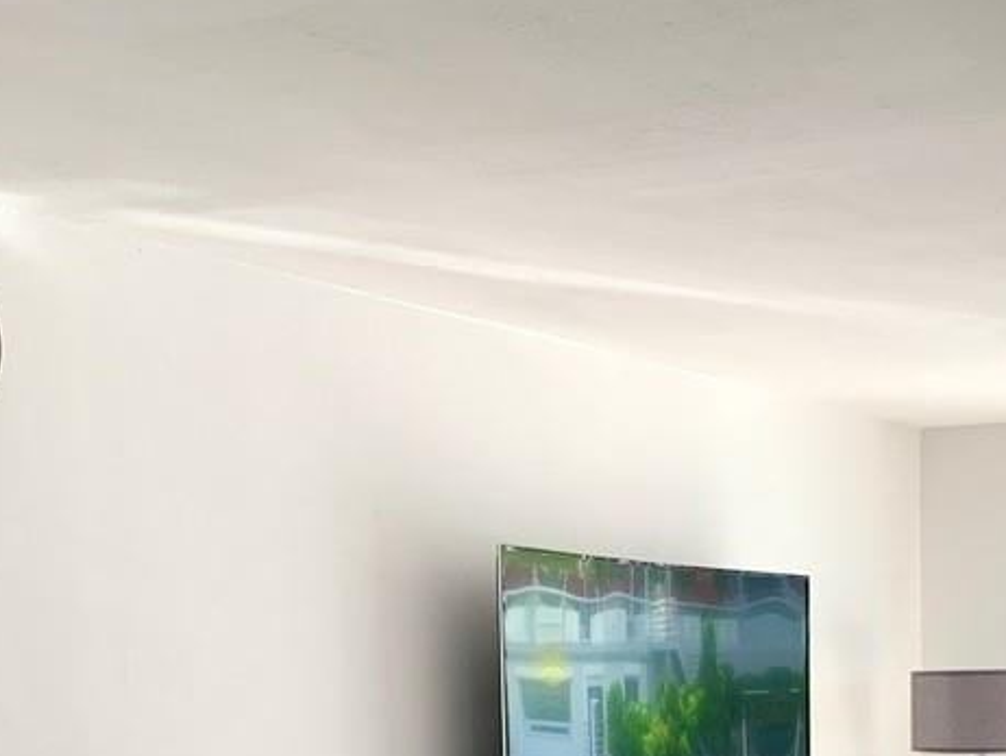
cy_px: 946
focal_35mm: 72
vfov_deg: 19.1
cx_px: 856
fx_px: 2094
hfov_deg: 26.3
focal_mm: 4.25
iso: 40
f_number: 1.8
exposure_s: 1/121
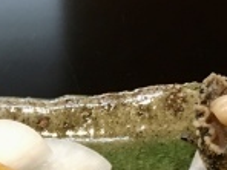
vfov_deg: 13.9
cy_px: 273
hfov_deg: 19.5
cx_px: 0
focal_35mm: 98
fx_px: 643
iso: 200
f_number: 2.2
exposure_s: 1/17
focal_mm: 4.15
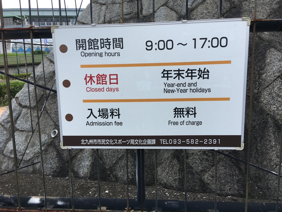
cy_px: 106
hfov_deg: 61.7
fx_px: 236
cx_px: 141
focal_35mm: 29
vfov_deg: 48.2
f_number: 2.2
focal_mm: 4.15
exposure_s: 1/538
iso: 25
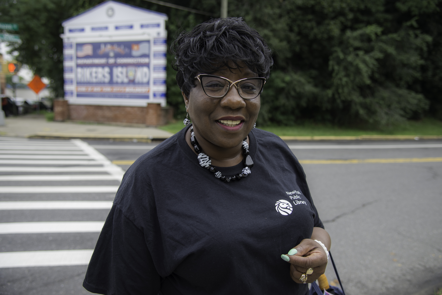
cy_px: 148
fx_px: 393
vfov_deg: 41.1
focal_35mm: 32
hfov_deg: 58.7
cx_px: 221
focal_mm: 32
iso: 160
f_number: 4
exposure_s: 1/160
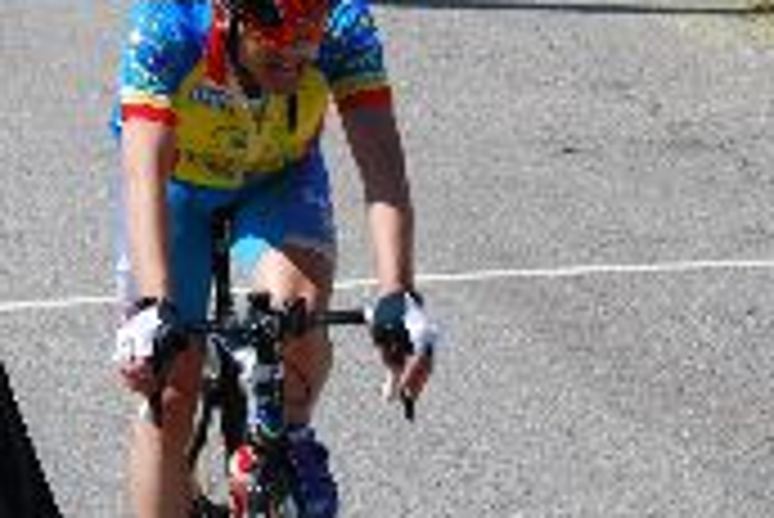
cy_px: 92
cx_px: 288
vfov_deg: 6.4
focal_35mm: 215
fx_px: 4633
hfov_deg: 9.5
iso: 100
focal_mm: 55
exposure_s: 1/125
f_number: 10
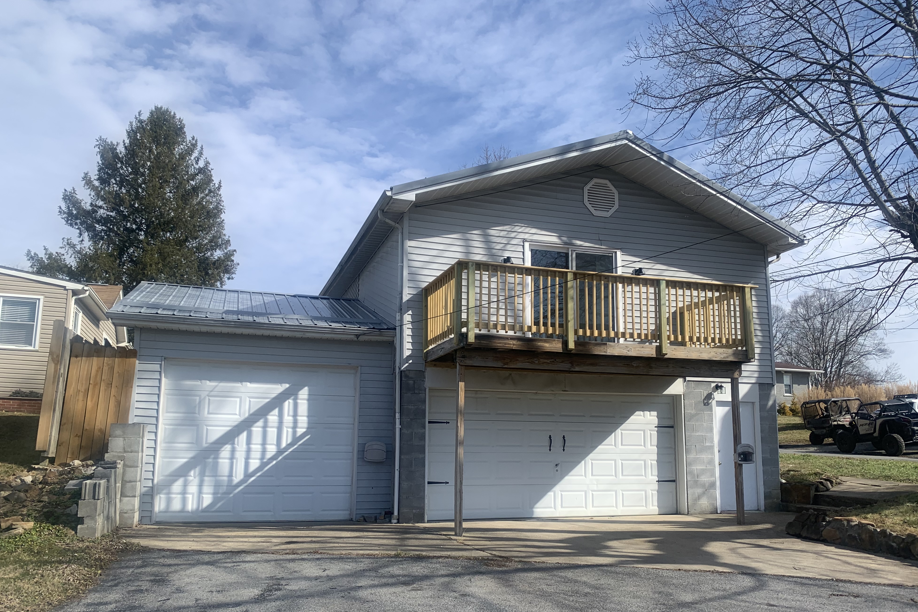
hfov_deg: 65.5
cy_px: 355
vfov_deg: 46.2
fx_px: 714
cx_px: 467
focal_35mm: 28
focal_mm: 4.25
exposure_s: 1/2257
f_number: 1.8
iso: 25
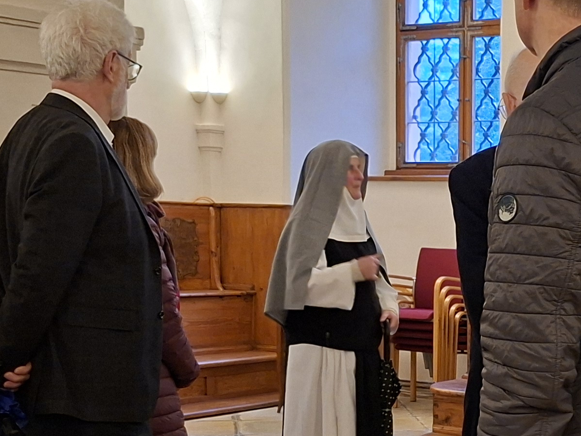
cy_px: 411
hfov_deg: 24.5
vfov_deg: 18.7
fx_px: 1292
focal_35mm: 77
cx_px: 544
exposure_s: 1/25
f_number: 1.8
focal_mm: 5.54
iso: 500
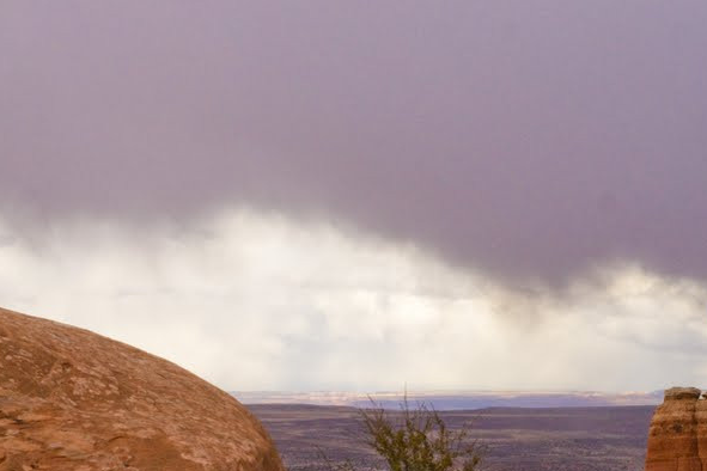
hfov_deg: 17.4
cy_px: 387
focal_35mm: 117
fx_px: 2295
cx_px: 568
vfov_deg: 11.7
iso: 400
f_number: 8
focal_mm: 45
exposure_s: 1/640
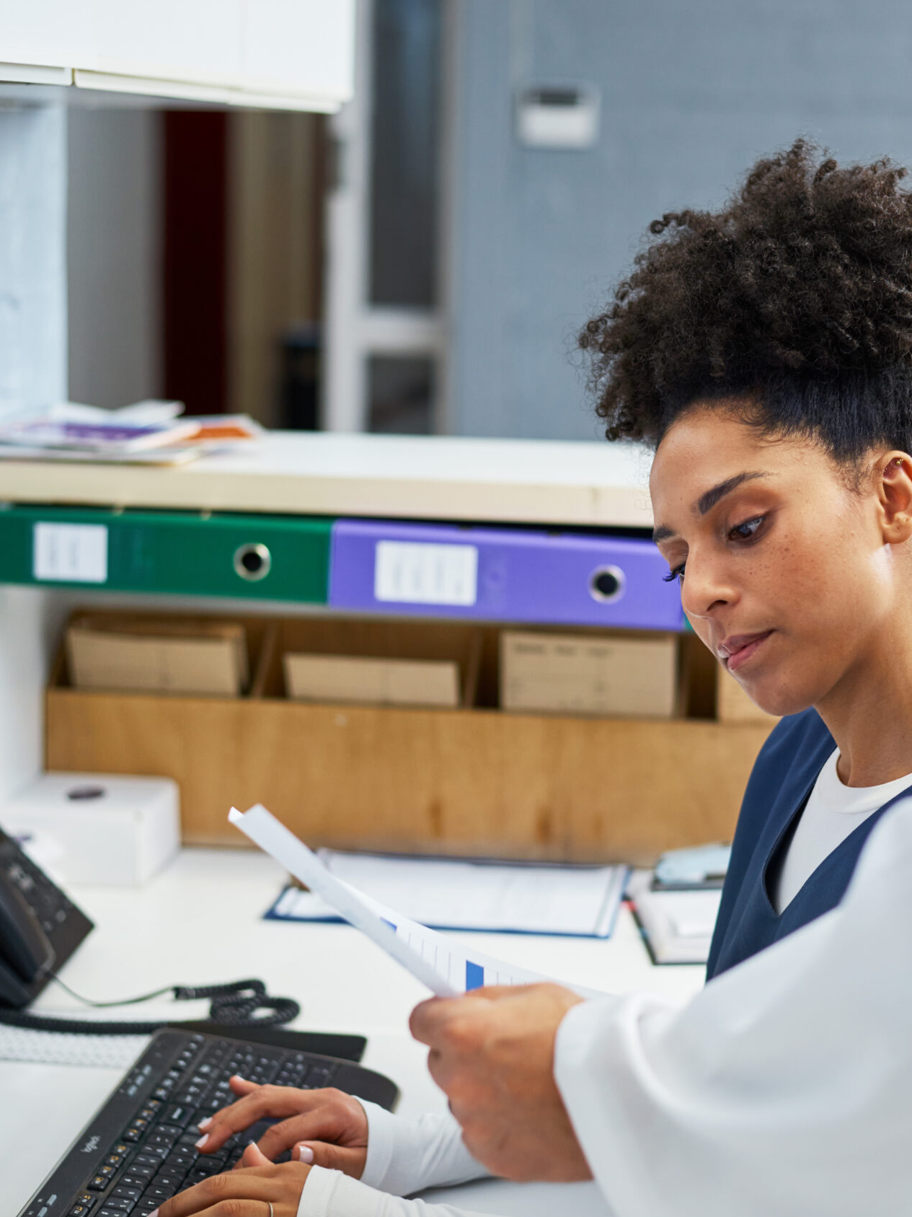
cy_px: 608
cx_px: 616
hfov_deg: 20.1
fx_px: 2565
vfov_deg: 26.7
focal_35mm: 73
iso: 200
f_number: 2.5
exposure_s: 1/160
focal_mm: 50
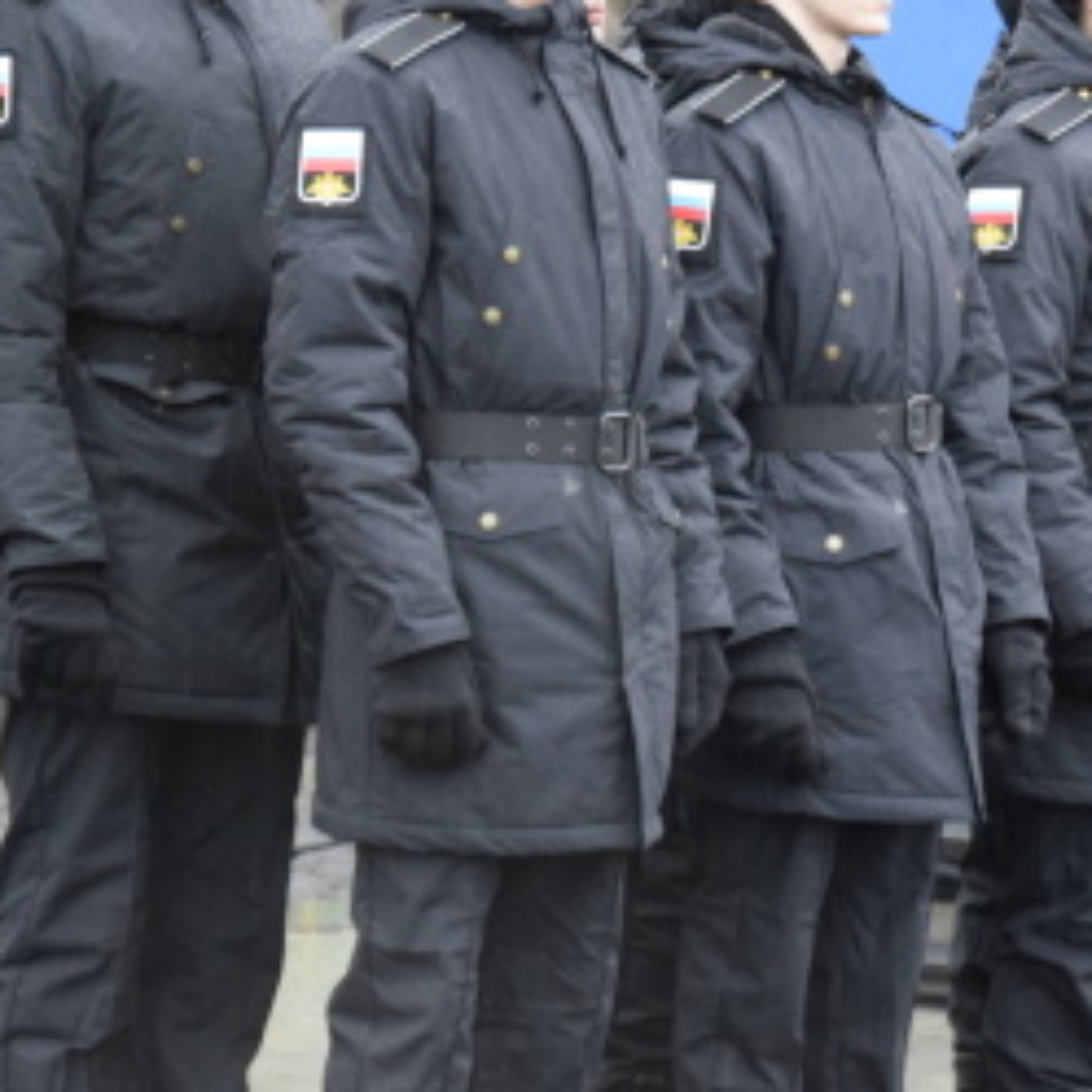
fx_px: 7245
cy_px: 268
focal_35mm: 203
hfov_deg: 8.6
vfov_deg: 8.6
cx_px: 895
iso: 4000
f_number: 5.3
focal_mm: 66
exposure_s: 1/60
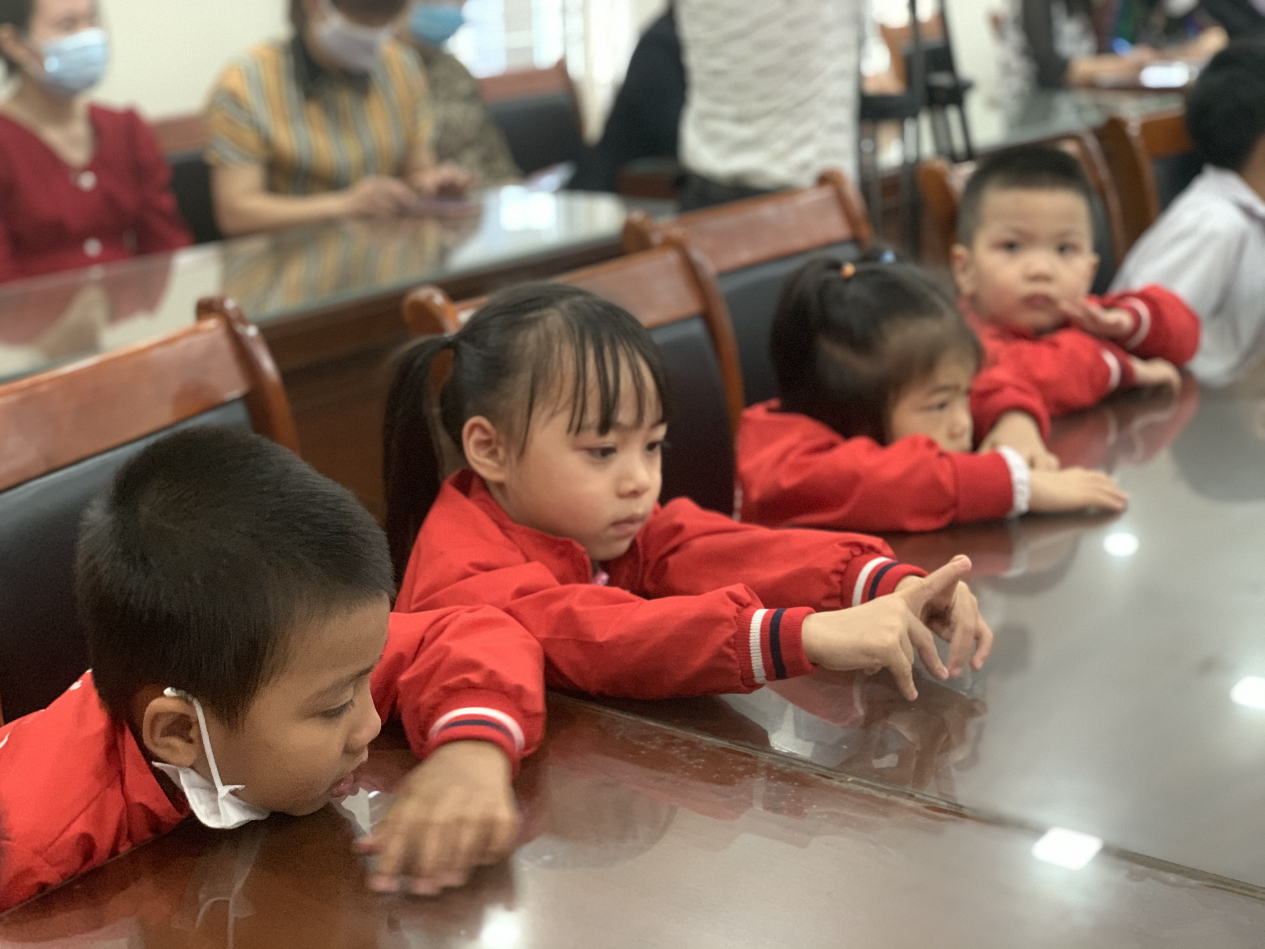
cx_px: 632
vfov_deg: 28.0
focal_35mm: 52
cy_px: 474
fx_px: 1900
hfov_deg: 36.8
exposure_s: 1/33
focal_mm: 6
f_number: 2.4
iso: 320
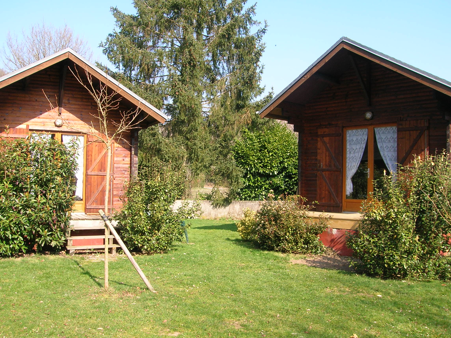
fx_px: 443
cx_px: 226
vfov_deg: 41.7
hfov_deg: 54.0
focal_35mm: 34
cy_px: 169
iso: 50
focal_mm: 5.7
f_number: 4.9
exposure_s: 1/134
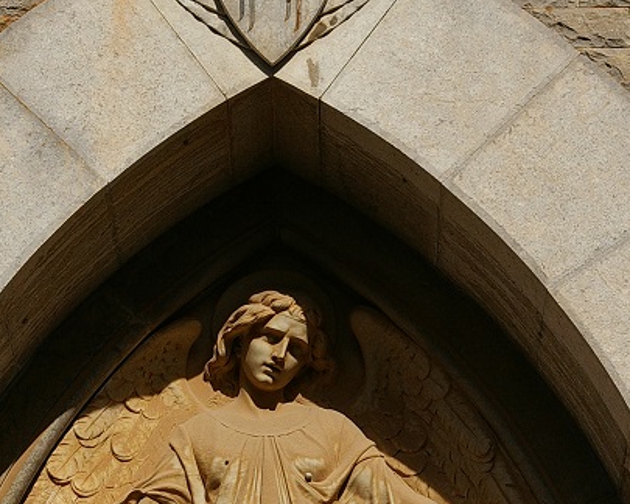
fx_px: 2498
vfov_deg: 11.5
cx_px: 279
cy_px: 341
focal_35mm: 134
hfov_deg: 14.4
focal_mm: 45
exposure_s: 1/750
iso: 400
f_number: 9.5
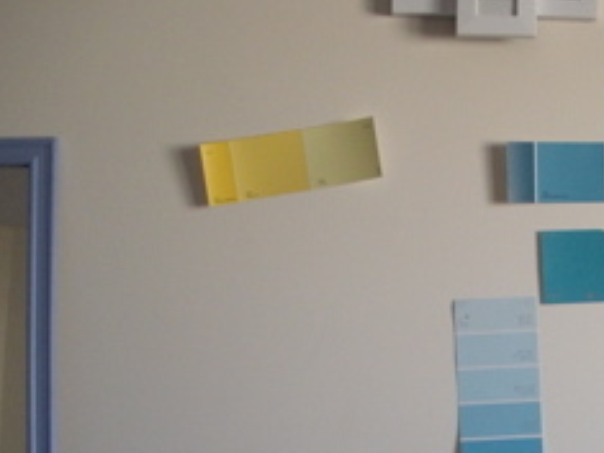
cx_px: 583
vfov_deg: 19.9
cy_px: 430
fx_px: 1256
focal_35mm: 72
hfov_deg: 25.9
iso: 400
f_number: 3.5
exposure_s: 1/52.6
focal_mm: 6.3
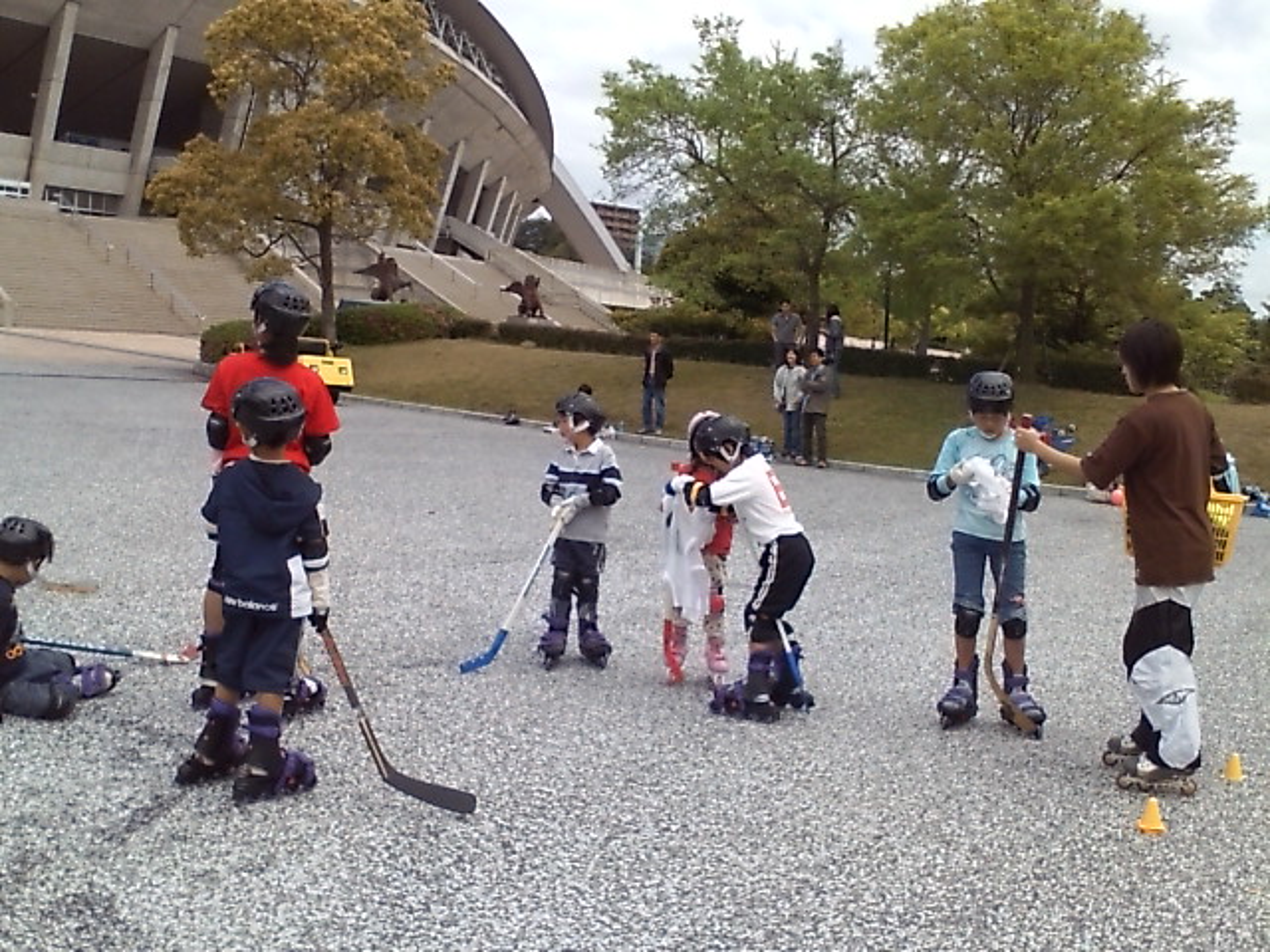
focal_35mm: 29
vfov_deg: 48.2
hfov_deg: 61.7
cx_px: 635
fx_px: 1064
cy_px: 476
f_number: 3.5
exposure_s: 1/714
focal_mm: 3.73
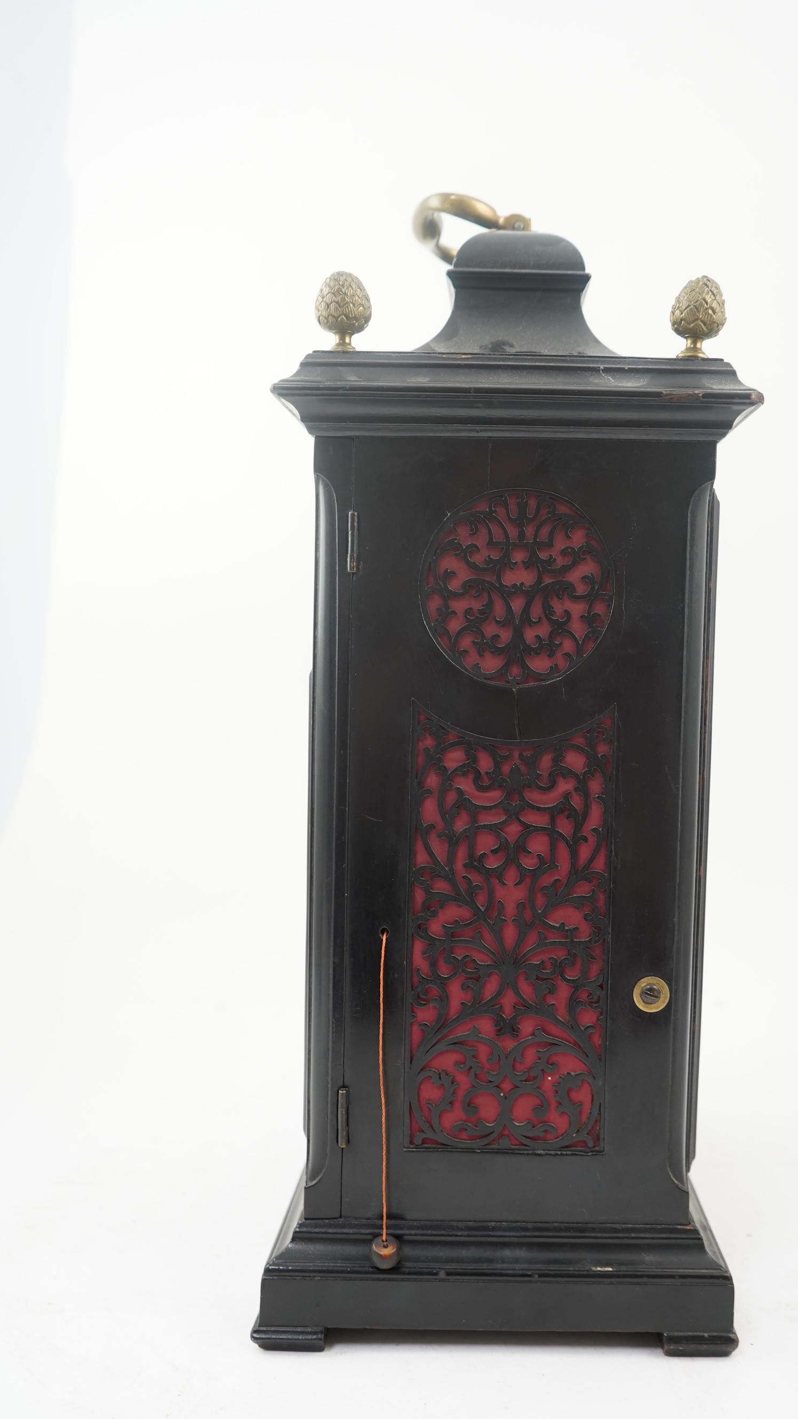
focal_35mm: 33
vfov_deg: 59.5
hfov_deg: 35.4
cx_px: 508
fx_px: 1241
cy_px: 738
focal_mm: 28
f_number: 4
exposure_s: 1/80
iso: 800
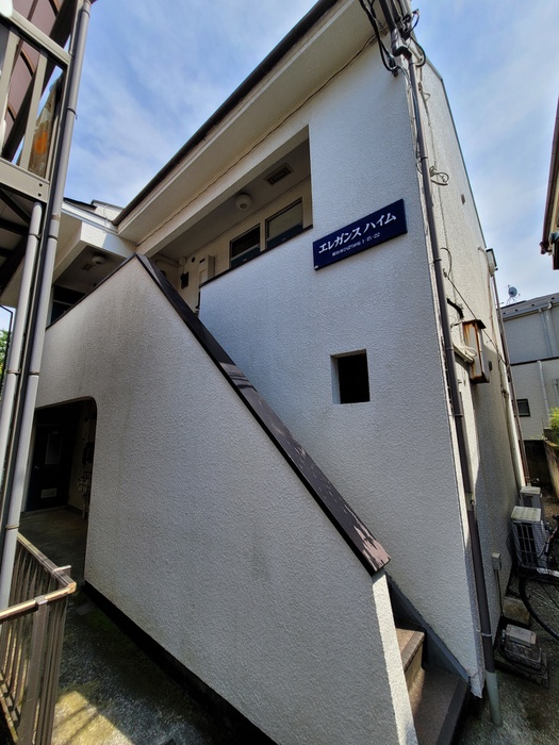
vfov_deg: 106.2
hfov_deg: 89.9
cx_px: 280
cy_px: 372
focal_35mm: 13
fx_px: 280
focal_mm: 2.2
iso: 64
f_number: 2.2
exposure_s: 1/1457
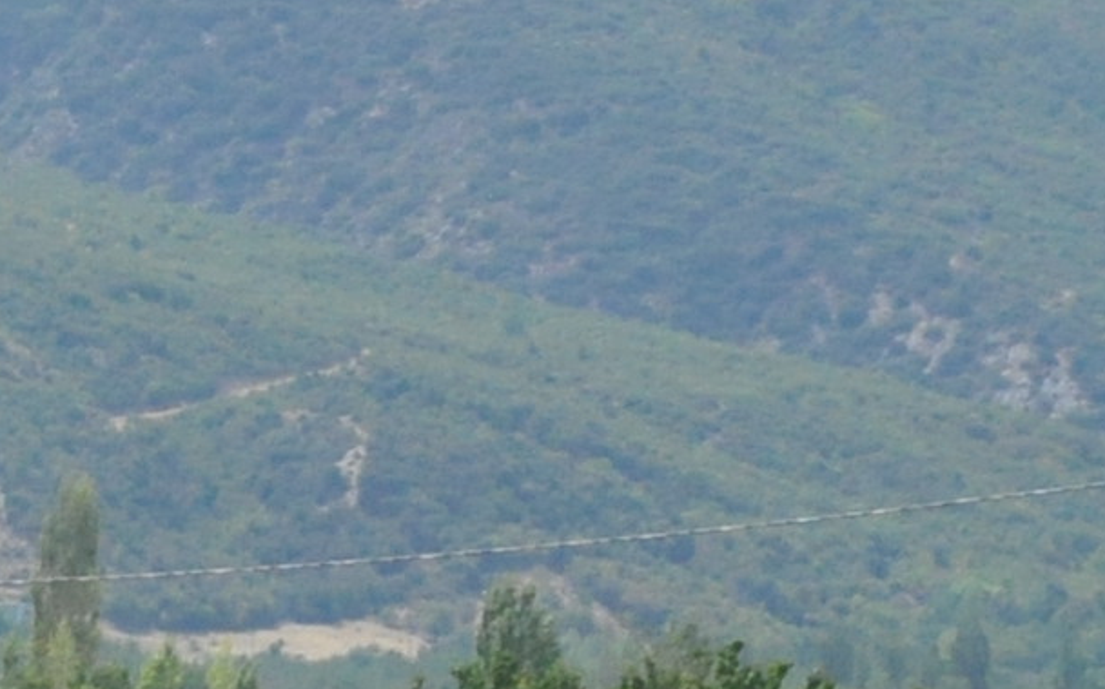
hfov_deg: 4.4
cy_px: 1340
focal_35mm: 468
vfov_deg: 2.8
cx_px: -1744
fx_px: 14087
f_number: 14
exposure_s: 1/800
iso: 1250
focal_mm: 58
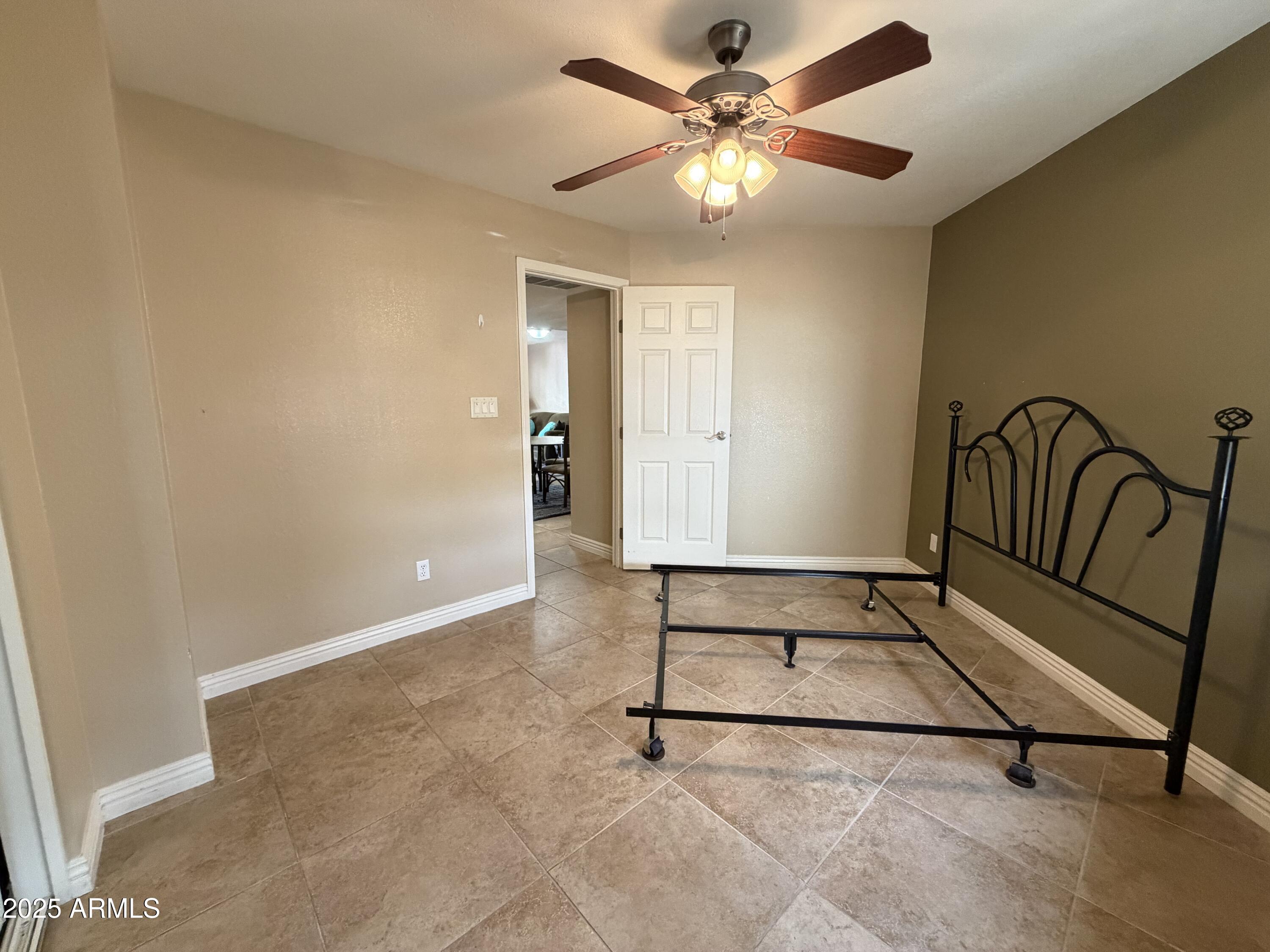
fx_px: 514
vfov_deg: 85.7
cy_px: 476
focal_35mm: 14
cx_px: 635
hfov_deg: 102.1
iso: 400
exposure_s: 1/60
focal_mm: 2.22
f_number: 2.2
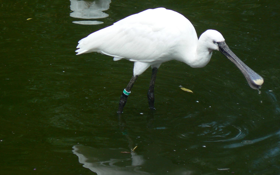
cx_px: 136
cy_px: 83
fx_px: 3693
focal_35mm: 484
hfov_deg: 4.3
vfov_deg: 2.7
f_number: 5.6
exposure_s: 1/200
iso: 80
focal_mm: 72
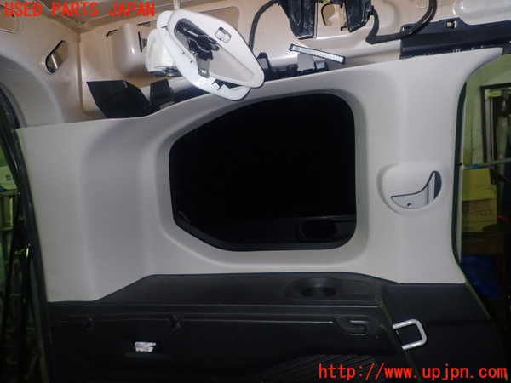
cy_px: 192
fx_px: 369
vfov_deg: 54.9
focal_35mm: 25
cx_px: 256
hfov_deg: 69.4
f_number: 2.8
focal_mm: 4.5
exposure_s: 1/30
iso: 320
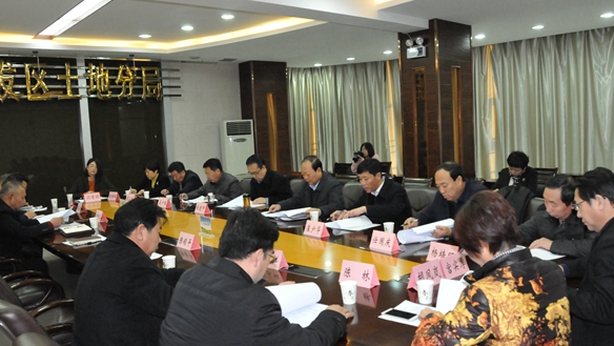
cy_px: 196
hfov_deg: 66.0
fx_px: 472
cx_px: 312
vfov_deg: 40.1
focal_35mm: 29
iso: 2800
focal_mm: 18
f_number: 6.3
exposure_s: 1/60
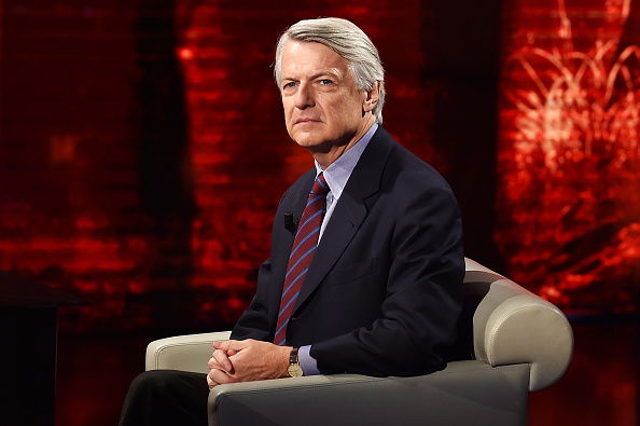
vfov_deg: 6.9
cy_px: 213
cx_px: 320
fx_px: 3553
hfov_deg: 10.3
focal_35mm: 200
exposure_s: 1/320
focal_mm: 200
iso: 1250
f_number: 4.5
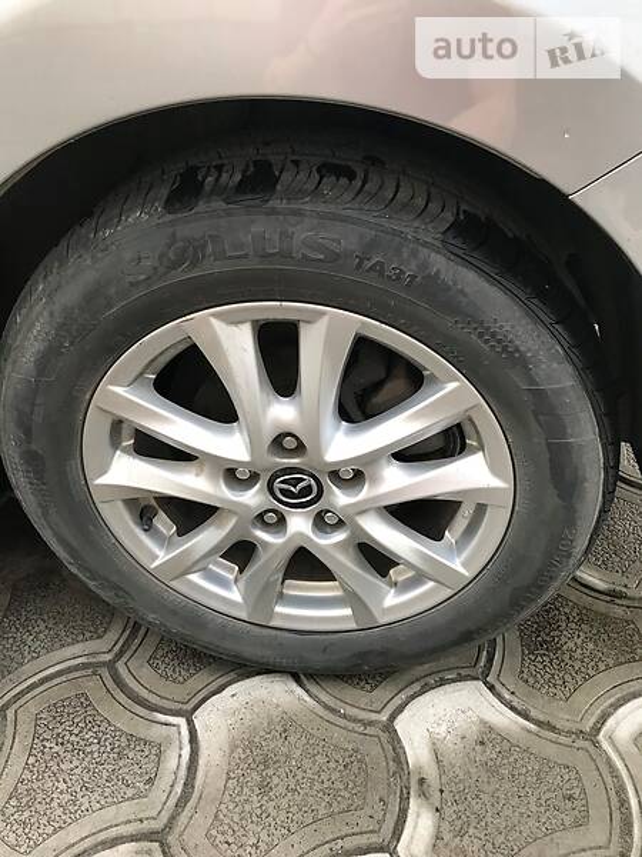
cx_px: 321
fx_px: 692
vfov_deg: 63.4
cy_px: 428
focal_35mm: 28
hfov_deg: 49.7
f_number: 1.8
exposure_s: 1/33
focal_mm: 4
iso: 40
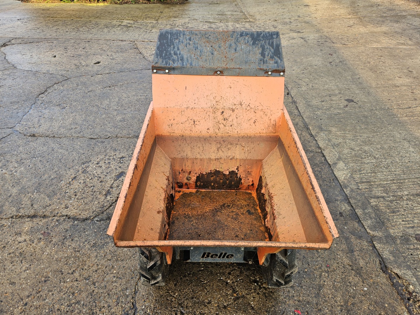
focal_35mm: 23
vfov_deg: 58.9
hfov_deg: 73.9
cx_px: 210
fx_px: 279
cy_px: 158
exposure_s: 1/100
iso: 32
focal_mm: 5.4
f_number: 1.8
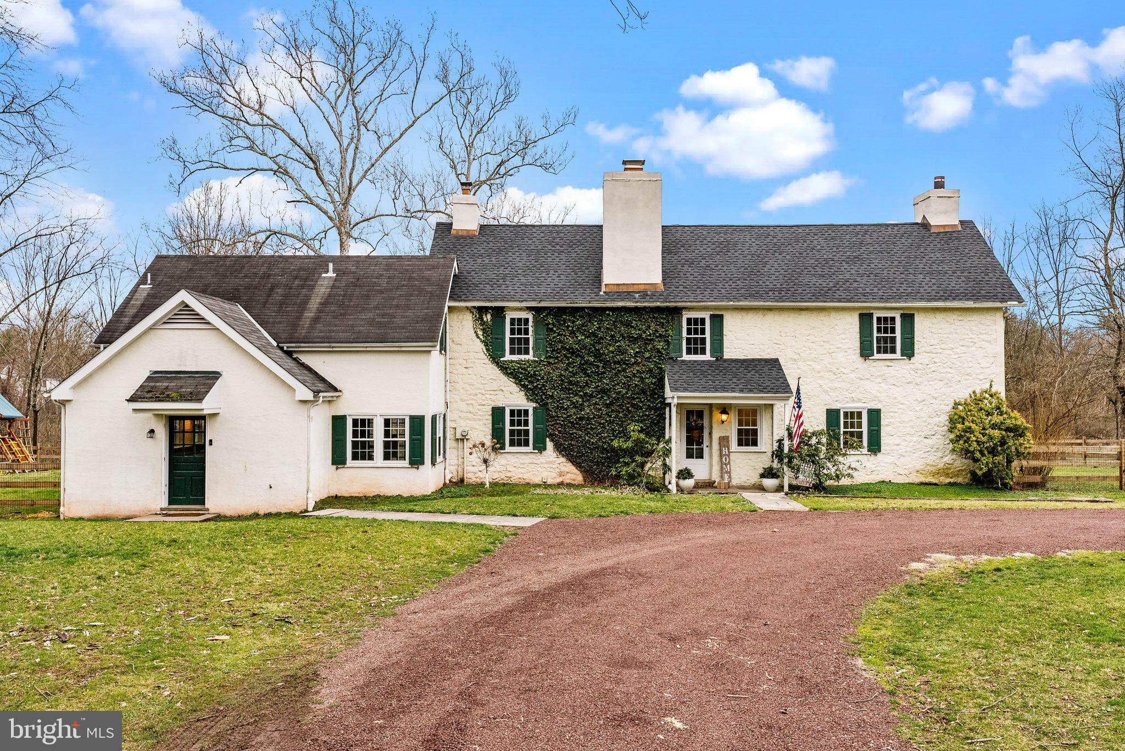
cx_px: 562
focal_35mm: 29
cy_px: 376
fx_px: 907
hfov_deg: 63.6
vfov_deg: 45.0
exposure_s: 1/100
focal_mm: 29
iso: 500
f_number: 11
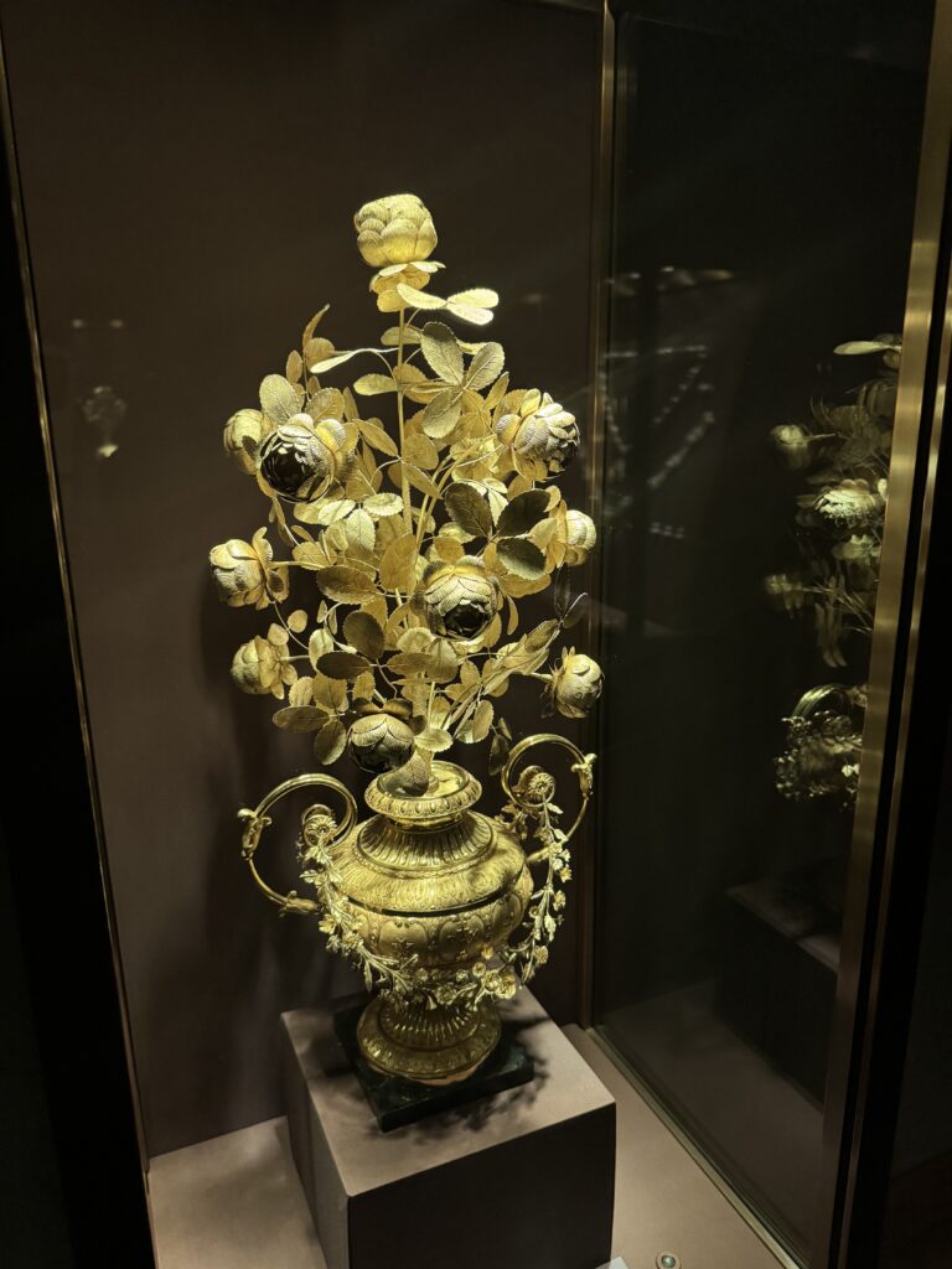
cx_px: 476
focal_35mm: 24
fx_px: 880
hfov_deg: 56.8
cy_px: 634
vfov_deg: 71.6
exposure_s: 1/41
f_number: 1.78
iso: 800
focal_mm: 6.76
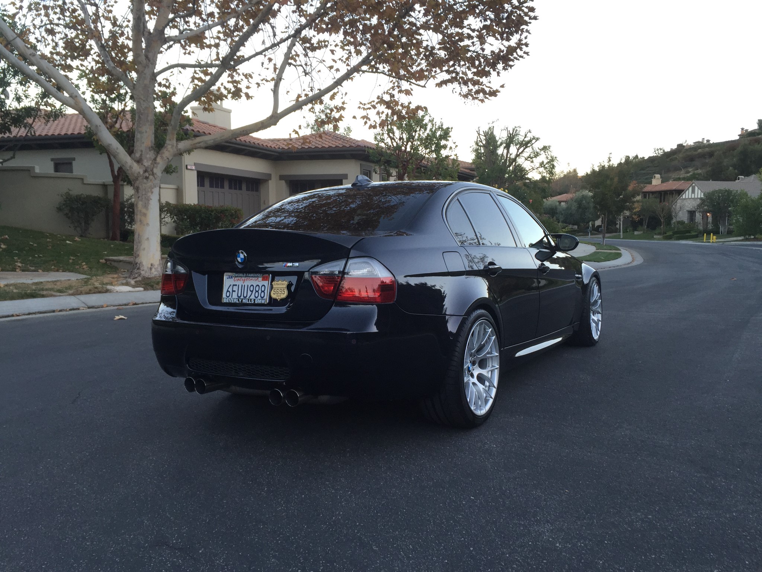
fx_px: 638
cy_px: 286
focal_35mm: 29
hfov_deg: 61.7
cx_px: 381
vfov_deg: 48.2
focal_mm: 4.15
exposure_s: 1/120
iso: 40
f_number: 2.2
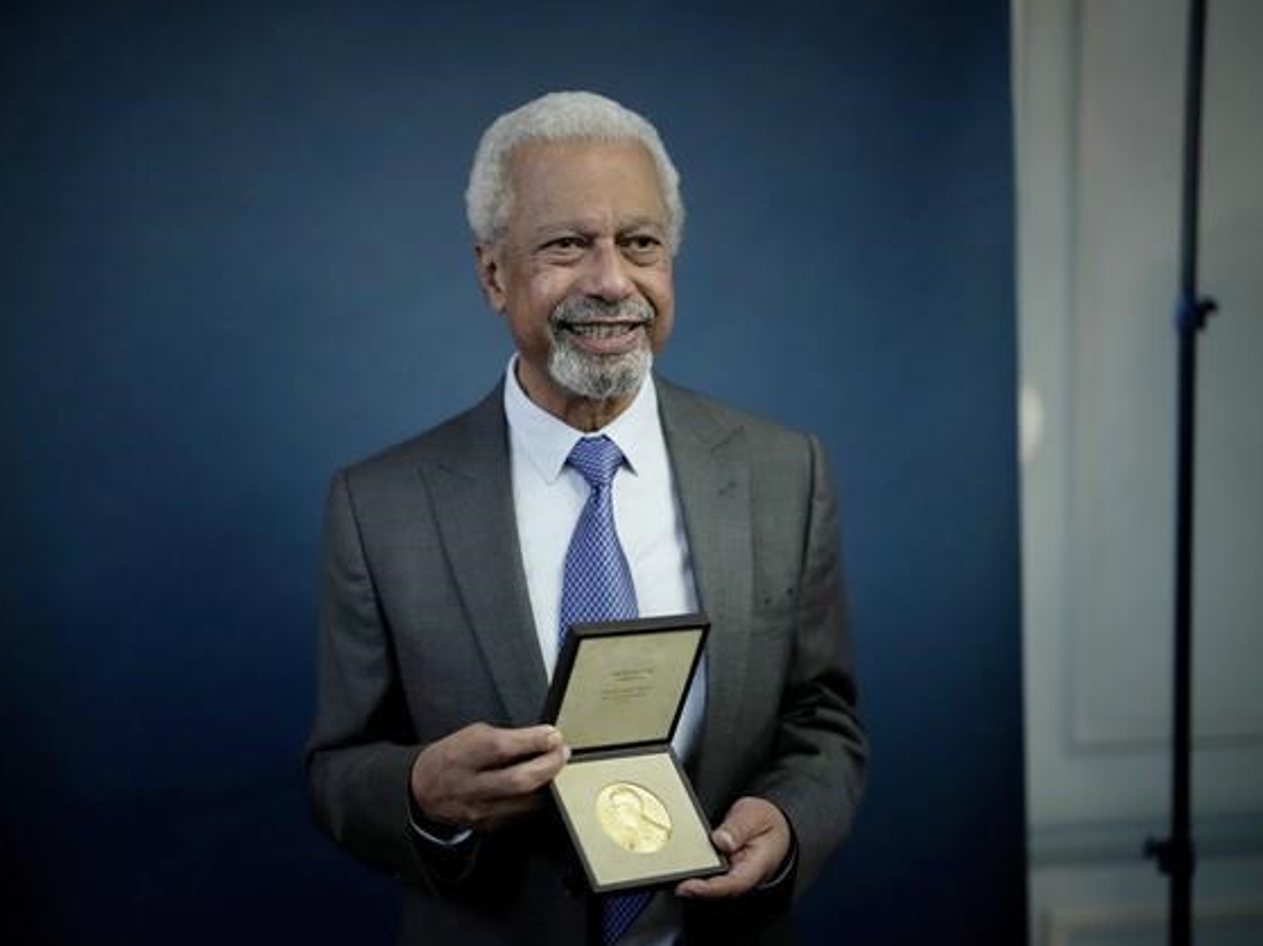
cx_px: 577
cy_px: 481
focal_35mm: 56
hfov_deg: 34.3
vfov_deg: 26.1
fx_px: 2042
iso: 3200
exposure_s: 1/400
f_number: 1.2
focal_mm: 50
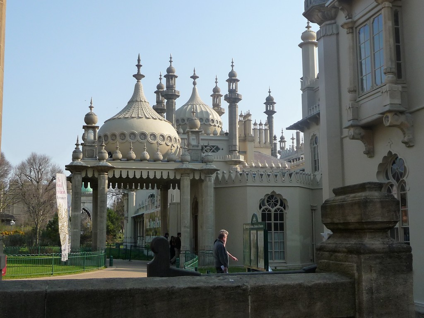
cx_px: 212
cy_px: 159
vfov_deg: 31.5
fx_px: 563
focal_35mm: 46
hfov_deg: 41.2
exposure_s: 1/800
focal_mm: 5.6
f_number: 3.6
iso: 160
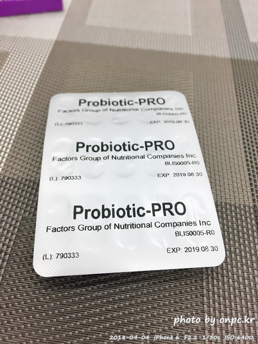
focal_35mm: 29
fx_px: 288
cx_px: 129
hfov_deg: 48.3
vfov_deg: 61.6
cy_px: 172
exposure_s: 1/30
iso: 32
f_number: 2.2
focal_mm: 4.15
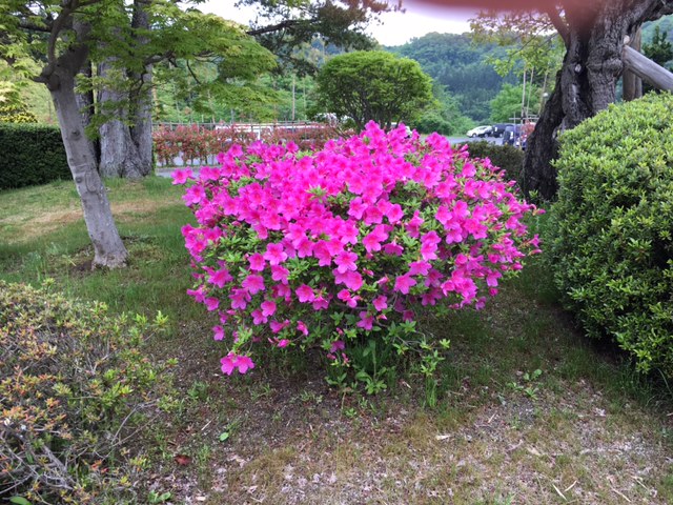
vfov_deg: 48.2
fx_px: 564
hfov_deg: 61.7
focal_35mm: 29
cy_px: 252
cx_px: 336
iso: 25
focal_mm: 4.15
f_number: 2.2
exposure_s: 1/120
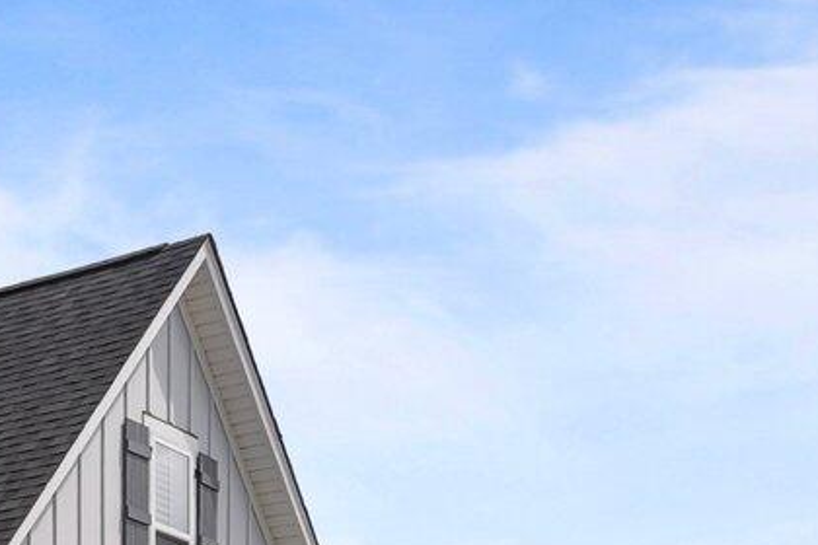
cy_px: 824
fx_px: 1772
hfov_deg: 21.5
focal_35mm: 78
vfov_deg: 16.0
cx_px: -430
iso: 200
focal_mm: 16
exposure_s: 1/4000
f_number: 4
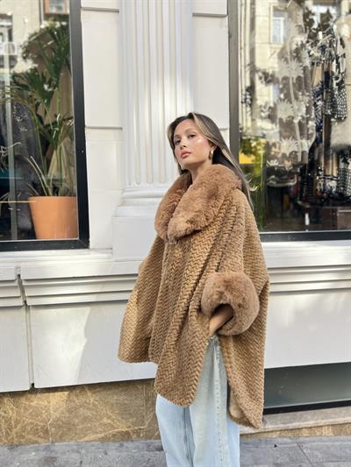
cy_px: 234
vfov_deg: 67.3
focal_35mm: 26
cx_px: 176
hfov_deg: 53.1
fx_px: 351
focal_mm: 5.7
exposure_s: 1/274
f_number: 1.5
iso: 40
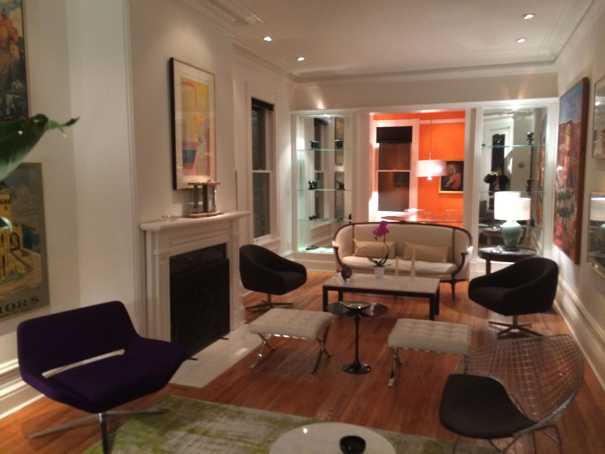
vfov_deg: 48.2
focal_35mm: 29
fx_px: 507
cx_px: 302
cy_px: 227
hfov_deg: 61.7
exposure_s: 1/20
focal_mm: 4.15
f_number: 2.2
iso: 320
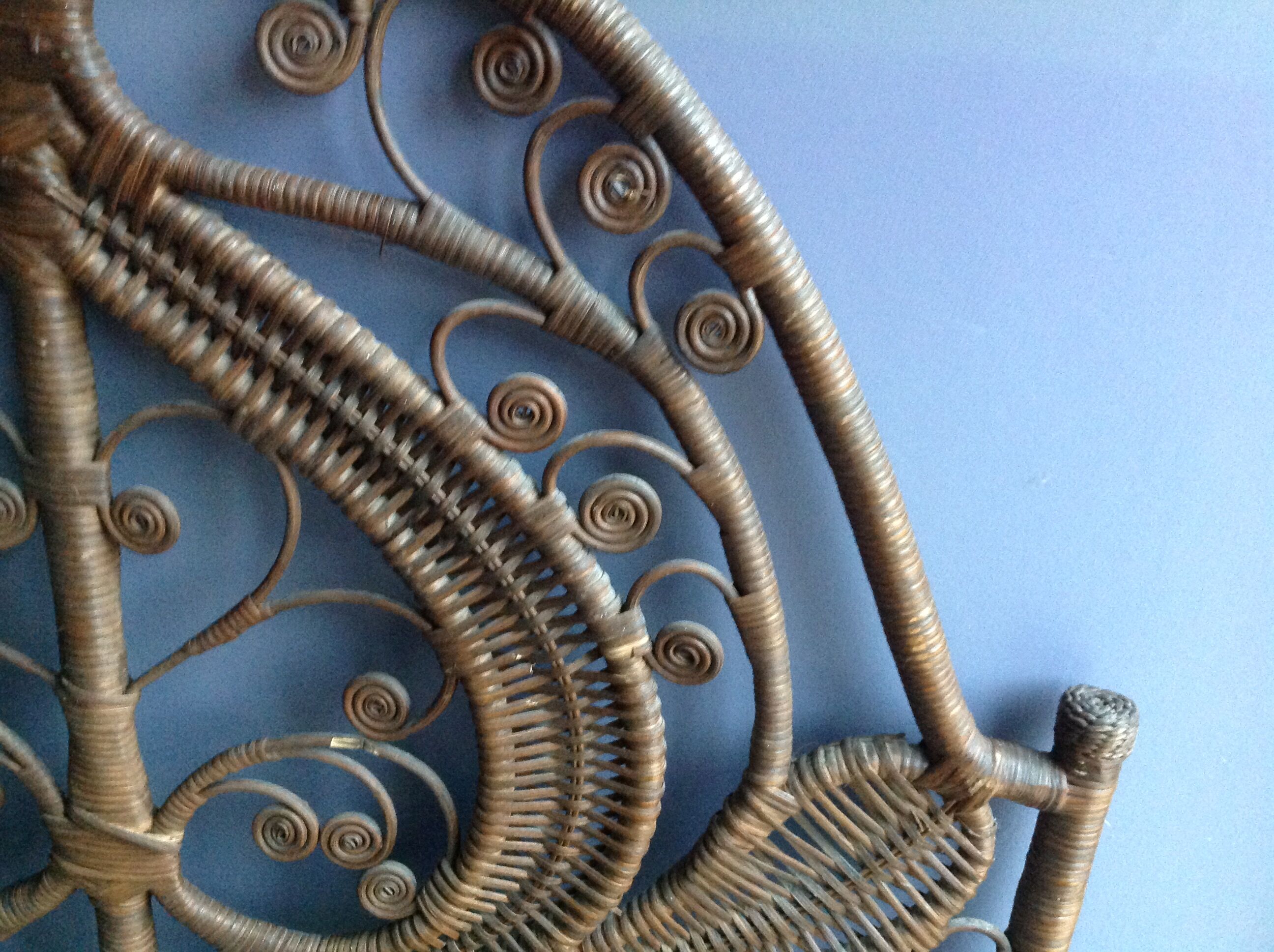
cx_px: 637
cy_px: 476
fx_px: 1286
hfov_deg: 52.7
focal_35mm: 35
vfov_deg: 40.6
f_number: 2.4
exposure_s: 1/15
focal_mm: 4.28
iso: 500
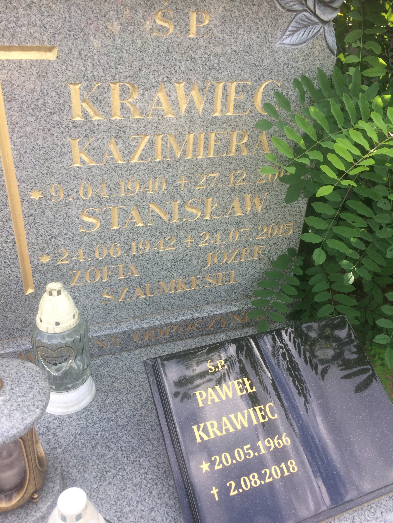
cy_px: 262
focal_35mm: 29
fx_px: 439
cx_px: 196
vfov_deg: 61.7
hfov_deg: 48.2
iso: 32
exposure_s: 1/234
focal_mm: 4.15
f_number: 2.2
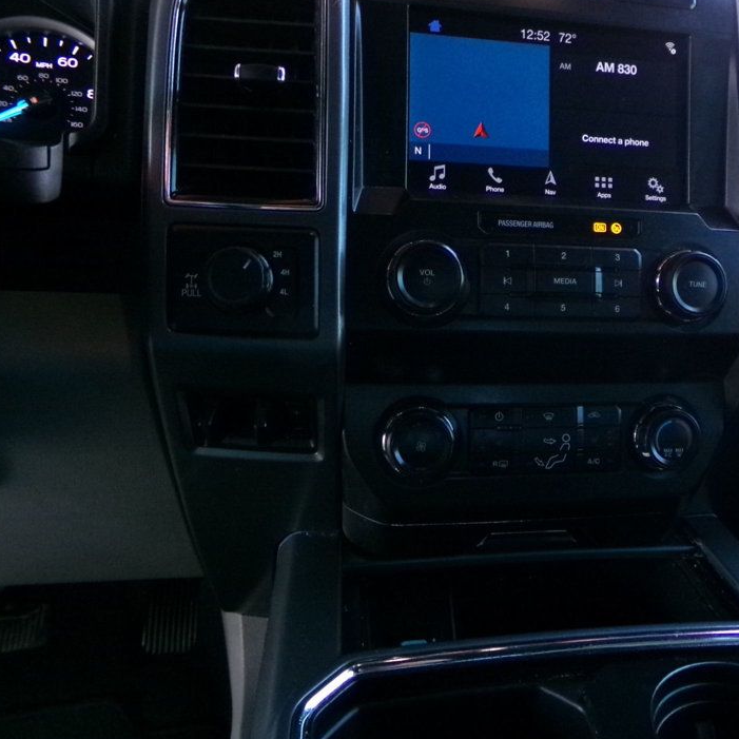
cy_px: 359
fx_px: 749
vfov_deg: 52.5
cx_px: 511
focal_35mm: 31
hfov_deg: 51.2
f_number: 3.7
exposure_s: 1/60
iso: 800
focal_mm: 4.3
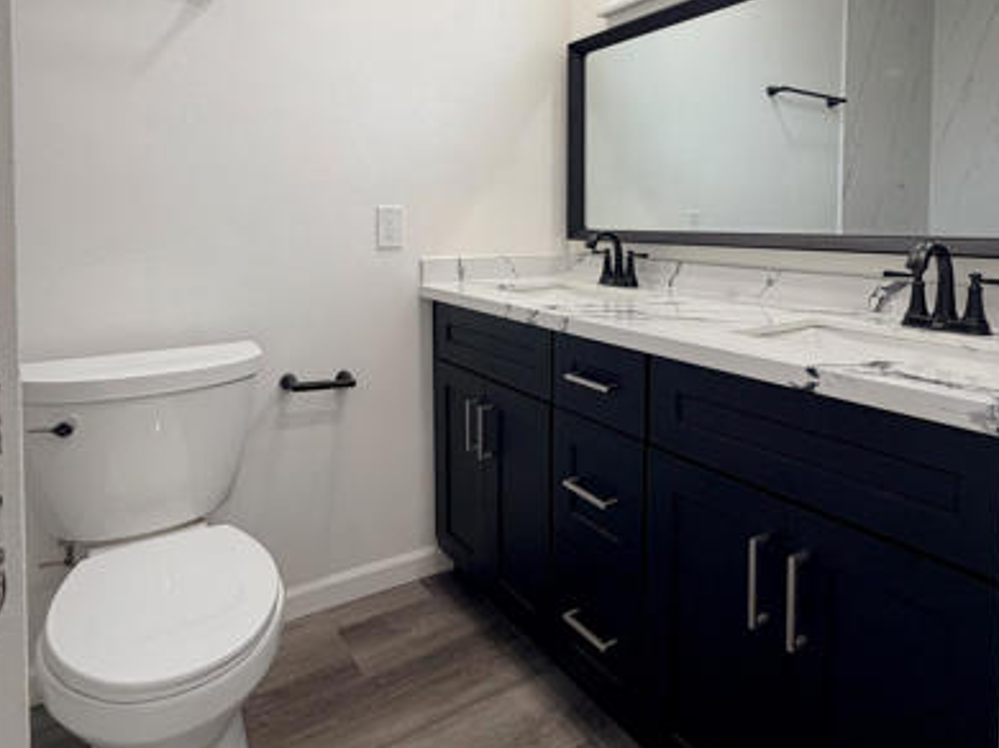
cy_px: 246
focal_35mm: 23
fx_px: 663
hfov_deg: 73.7
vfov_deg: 57.5
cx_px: 556
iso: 125
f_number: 2.2
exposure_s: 1/120
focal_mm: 2.22
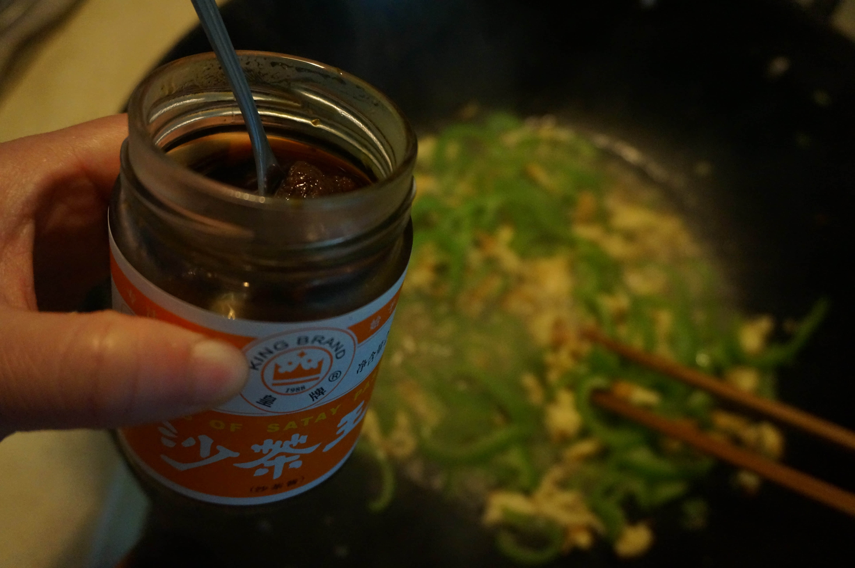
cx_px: 428
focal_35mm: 33
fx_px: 783
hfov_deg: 57.3
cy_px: 284
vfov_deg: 39.9
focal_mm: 22
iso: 3200
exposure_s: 1/80
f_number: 4
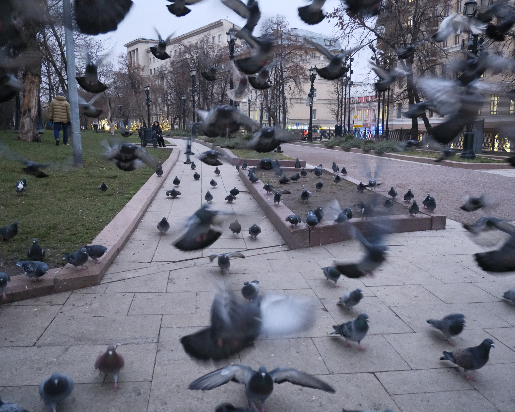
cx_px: 272
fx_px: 472
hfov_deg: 57.1
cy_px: 209
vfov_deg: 47.1
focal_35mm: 31
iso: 6400
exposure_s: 1/56
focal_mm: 18
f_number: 4
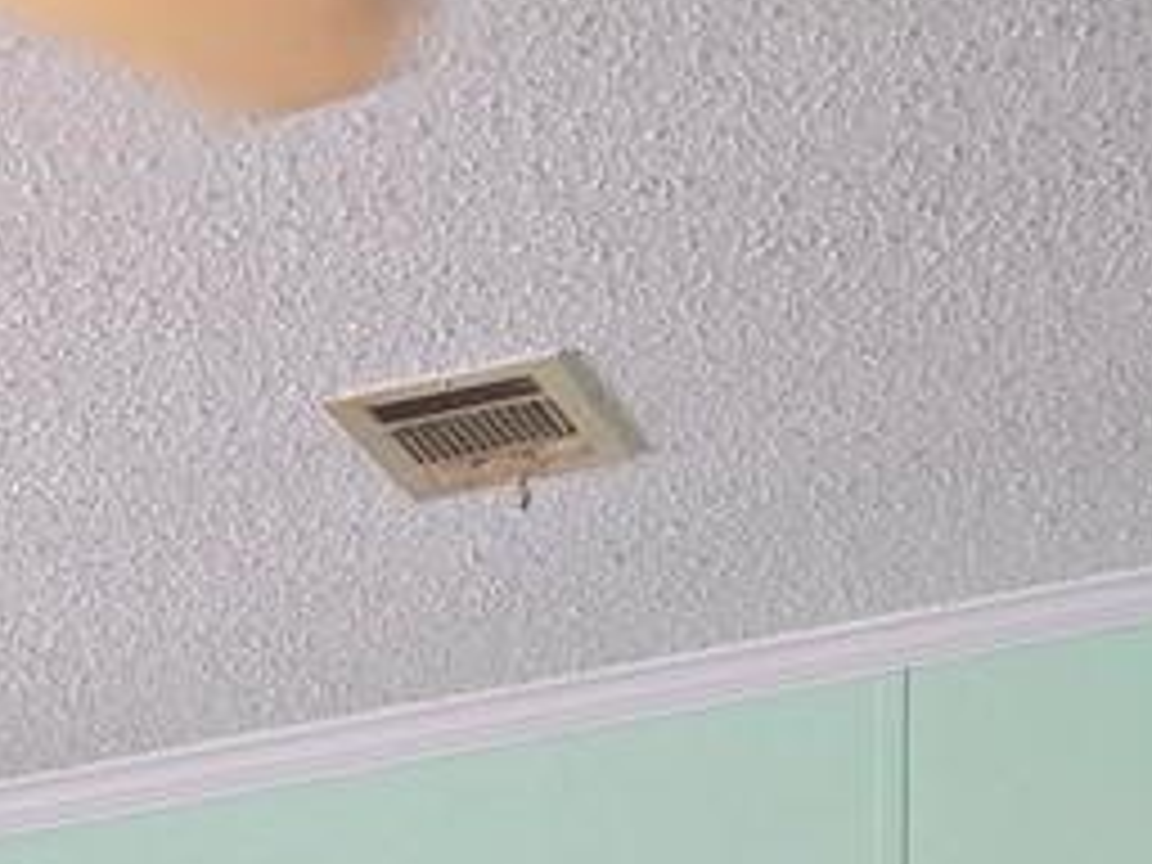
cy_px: 2664
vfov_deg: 8.5
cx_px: 994
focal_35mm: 144
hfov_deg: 13.6
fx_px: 4792
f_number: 1.7
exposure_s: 1/100
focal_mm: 6.3
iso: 320
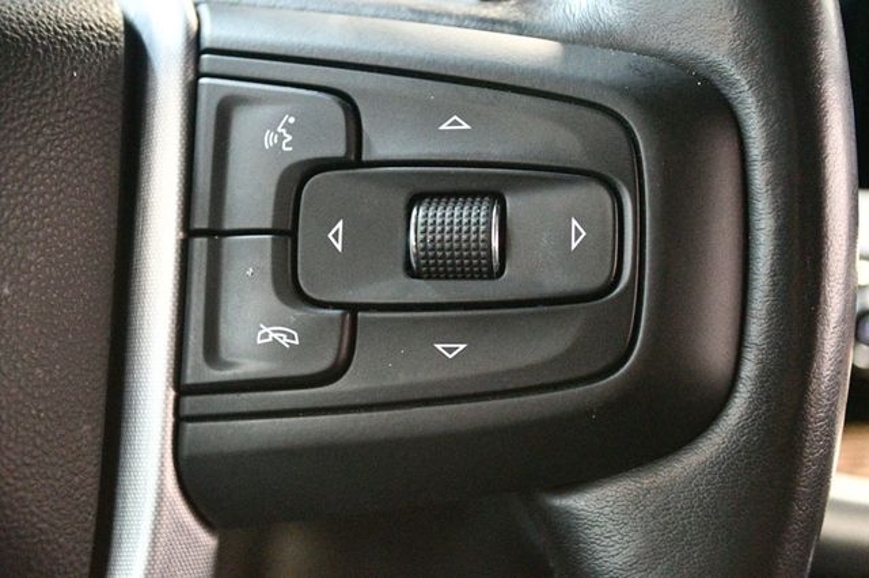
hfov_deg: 36.9
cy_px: 289
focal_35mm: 54
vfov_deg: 25.0
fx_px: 1303
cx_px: 434
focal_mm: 36
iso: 12800
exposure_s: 1/20
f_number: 5
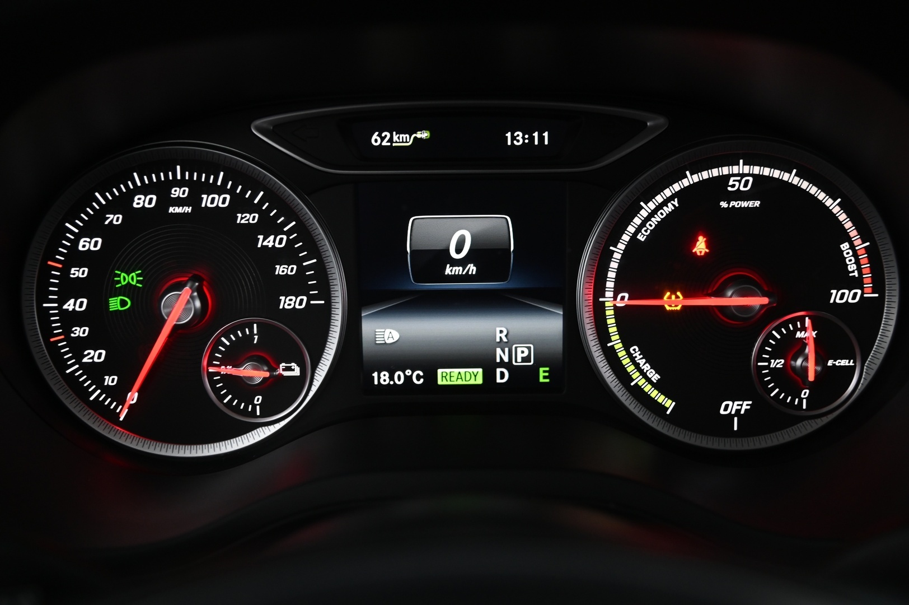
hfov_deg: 42.8
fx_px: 1161
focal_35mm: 46
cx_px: 454
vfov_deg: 29.2
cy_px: 302
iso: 2000
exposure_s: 1/25
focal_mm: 46
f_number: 4
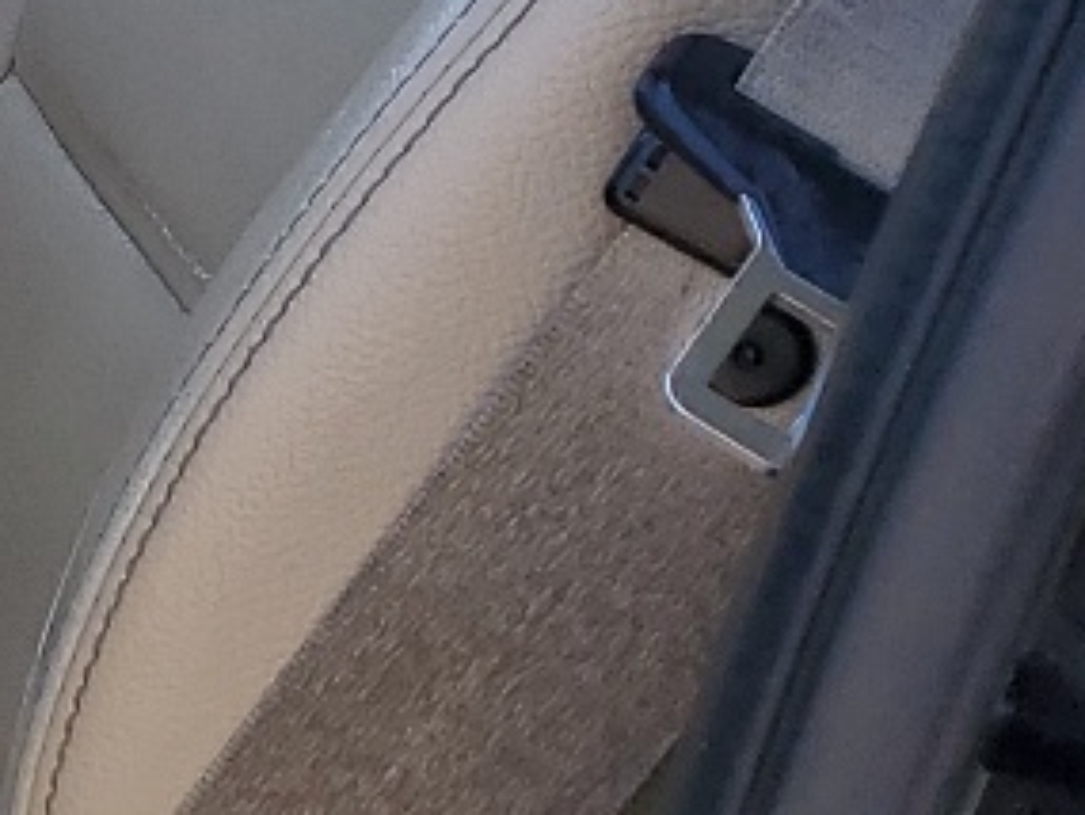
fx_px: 4578
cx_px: -1850
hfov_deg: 10.7
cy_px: 38
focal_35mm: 146
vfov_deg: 10.1
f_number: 1.5
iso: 50
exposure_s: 1/500
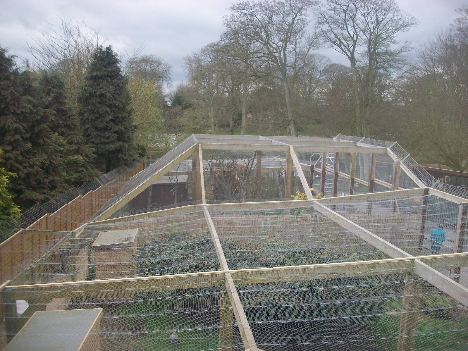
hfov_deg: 56.8
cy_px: 176
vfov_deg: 44.2
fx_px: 433
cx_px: 234
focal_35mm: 32
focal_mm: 5.7
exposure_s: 1/250
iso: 80
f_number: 2.9
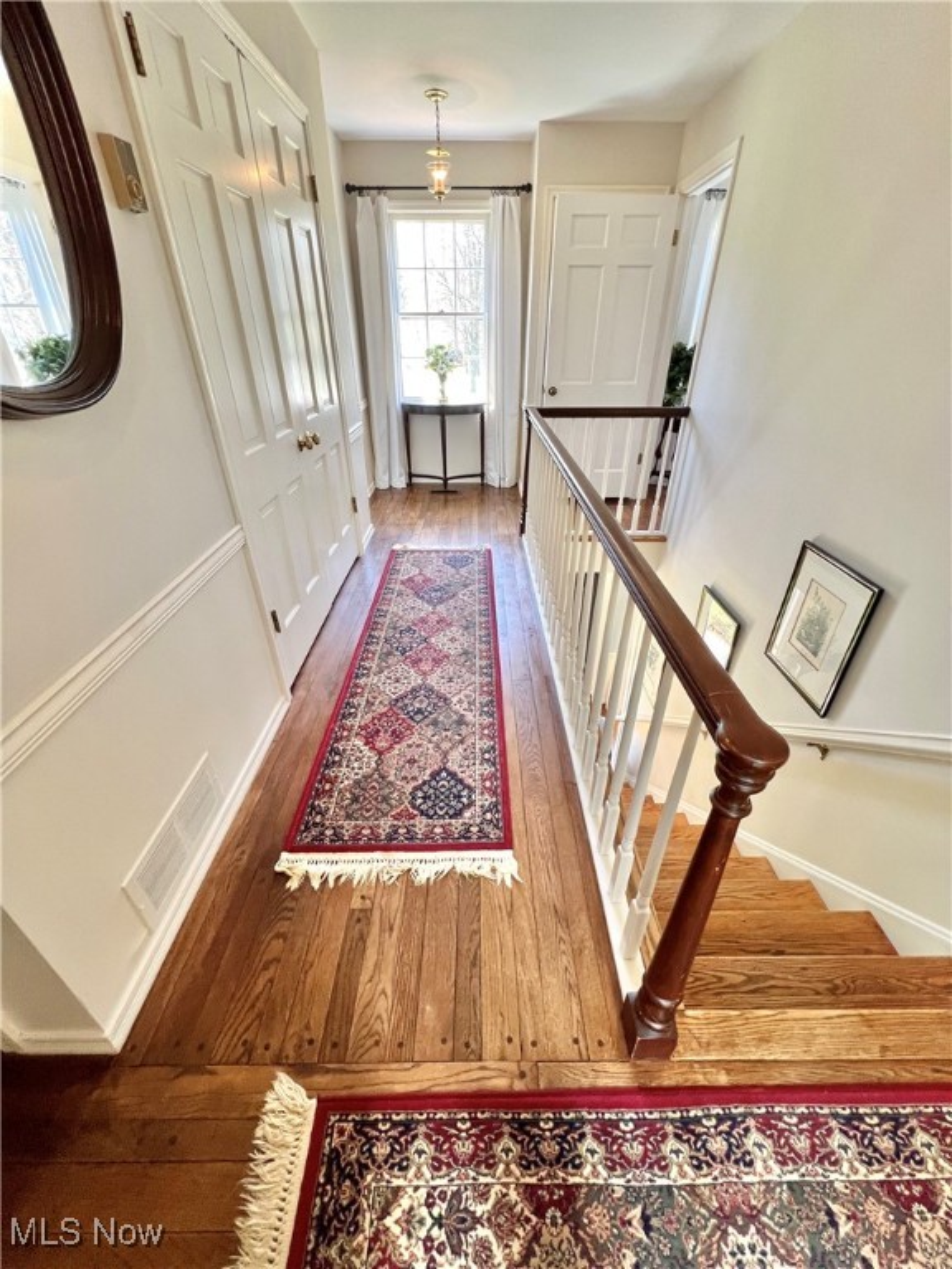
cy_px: 634
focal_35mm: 13
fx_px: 477
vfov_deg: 106.2
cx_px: 476
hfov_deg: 89.9
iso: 125
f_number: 1.8
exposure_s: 1/60
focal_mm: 1.57
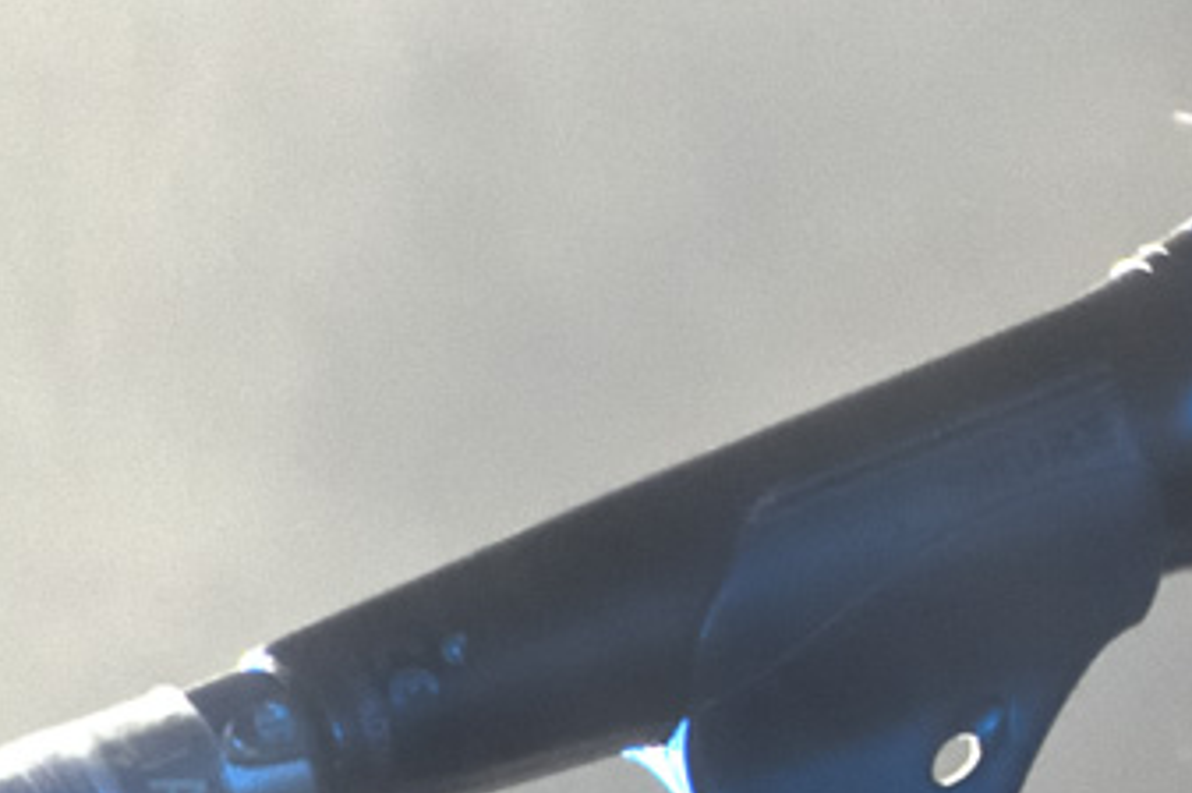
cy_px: 135
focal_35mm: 1254
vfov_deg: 1.1
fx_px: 41480
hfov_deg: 1.6
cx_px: 1740
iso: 2000
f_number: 5.3
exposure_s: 1/30
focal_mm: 330
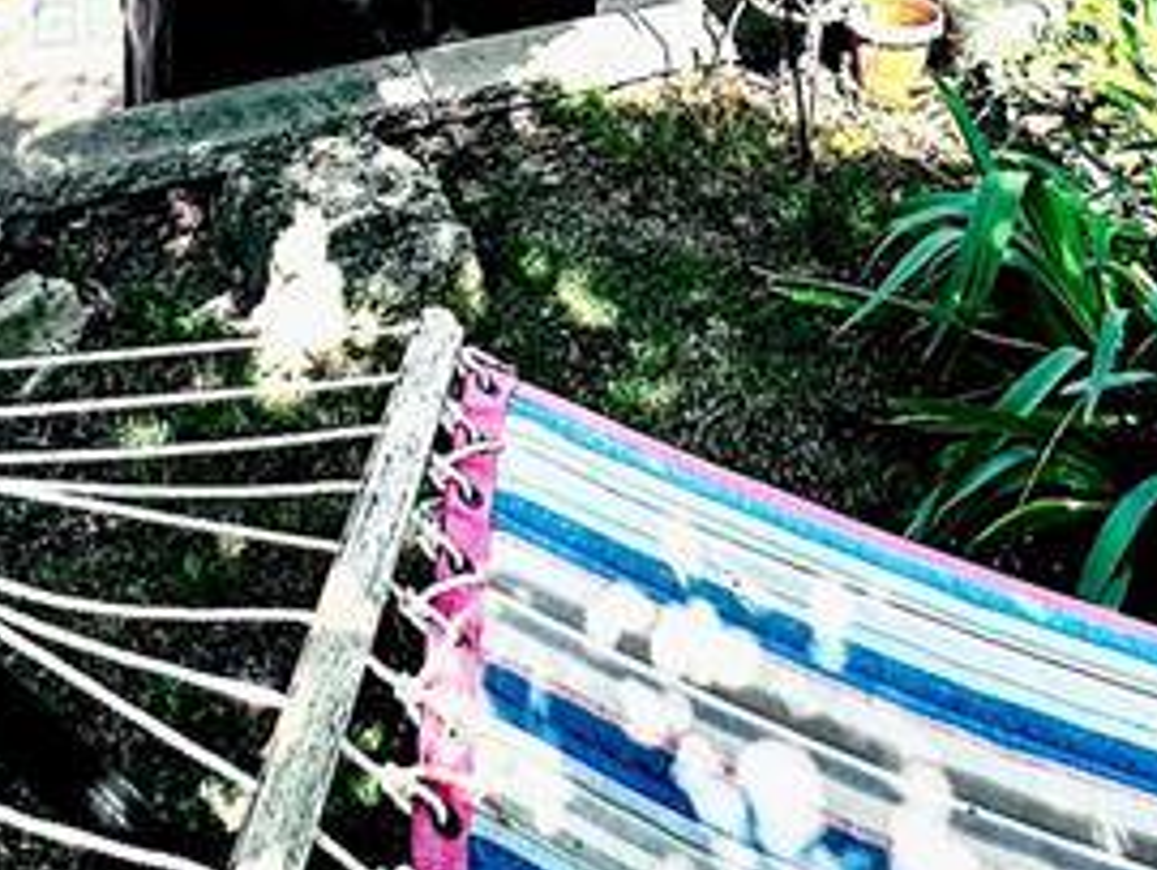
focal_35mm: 53
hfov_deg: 36.1
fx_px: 1773
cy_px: -519
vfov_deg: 21.8
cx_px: 519
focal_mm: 2.22
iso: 40
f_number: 2.2
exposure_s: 1/151
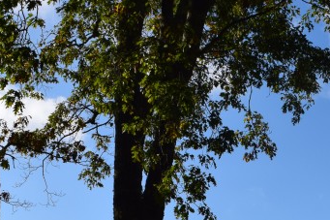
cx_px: 300
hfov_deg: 20.2
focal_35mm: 99
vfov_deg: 13.2
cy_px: 309
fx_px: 907
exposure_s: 1/500
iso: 250
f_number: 11
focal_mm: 22
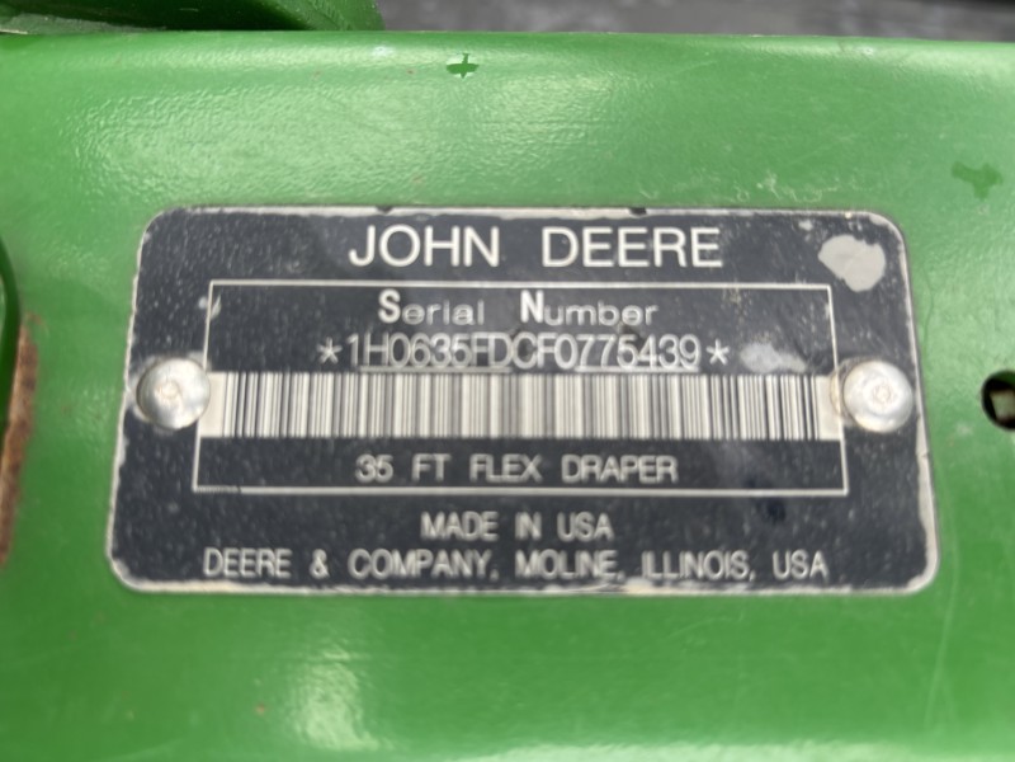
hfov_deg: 67.3
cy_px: 381
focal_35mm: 26
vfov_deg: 53.1
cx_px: 508
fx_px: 762
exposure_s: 1/411
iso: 50
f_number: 1.6
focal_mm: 5.96
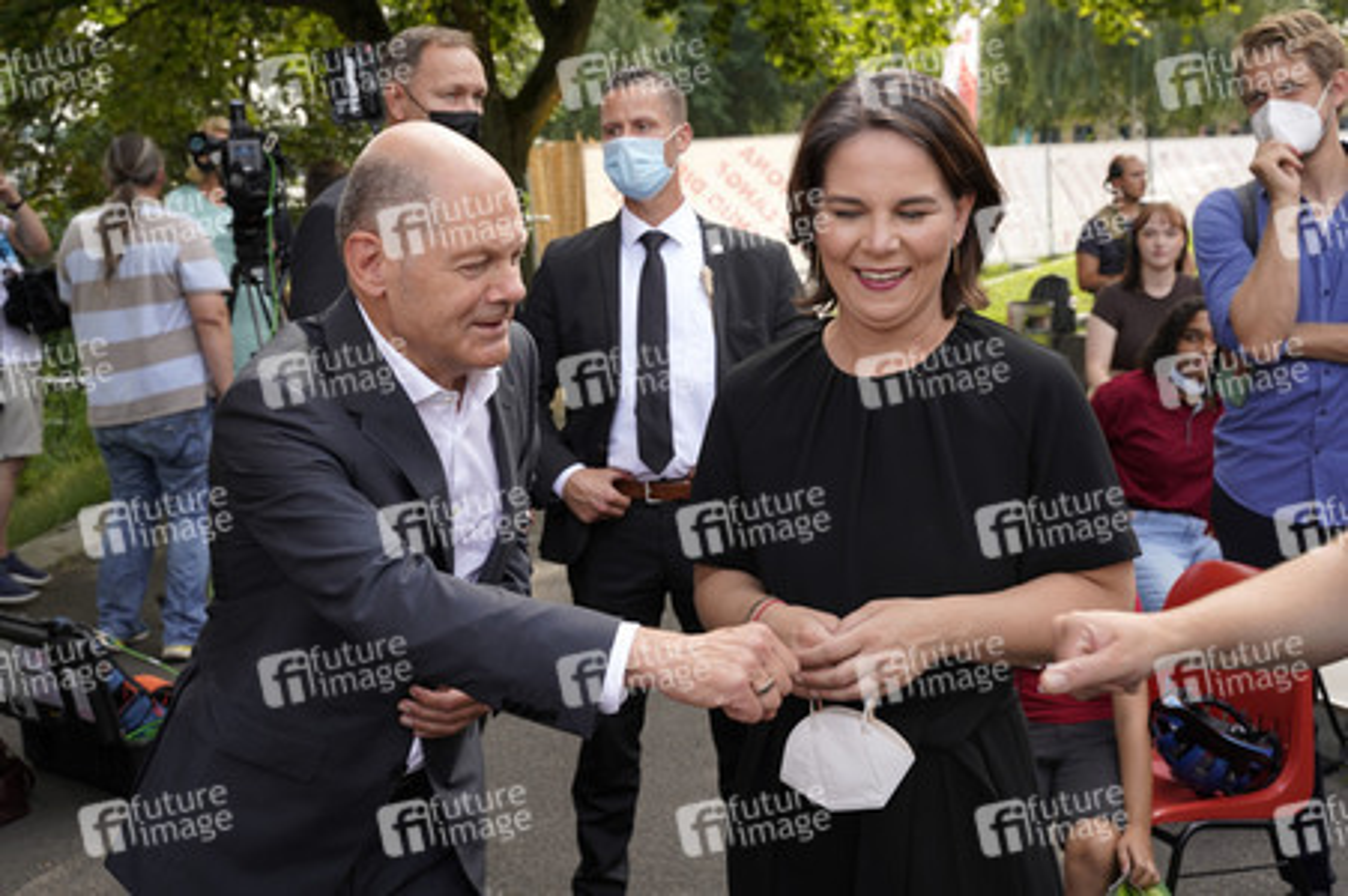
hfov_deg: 47.4
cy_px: 448
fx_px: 1534
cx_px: 674
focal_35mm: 41
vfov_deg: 32.6
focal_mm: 41
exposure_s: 1/200
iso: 250
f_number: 6.3
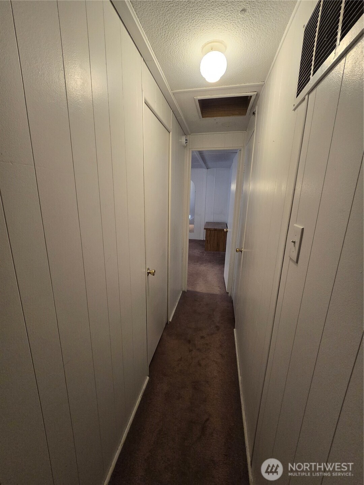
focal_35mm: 13
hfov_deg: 89.9
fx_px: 182
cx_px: 182
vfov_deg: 106.2
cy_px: 242
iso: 250
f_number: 2.2
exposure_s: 1/60
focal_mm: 2.2
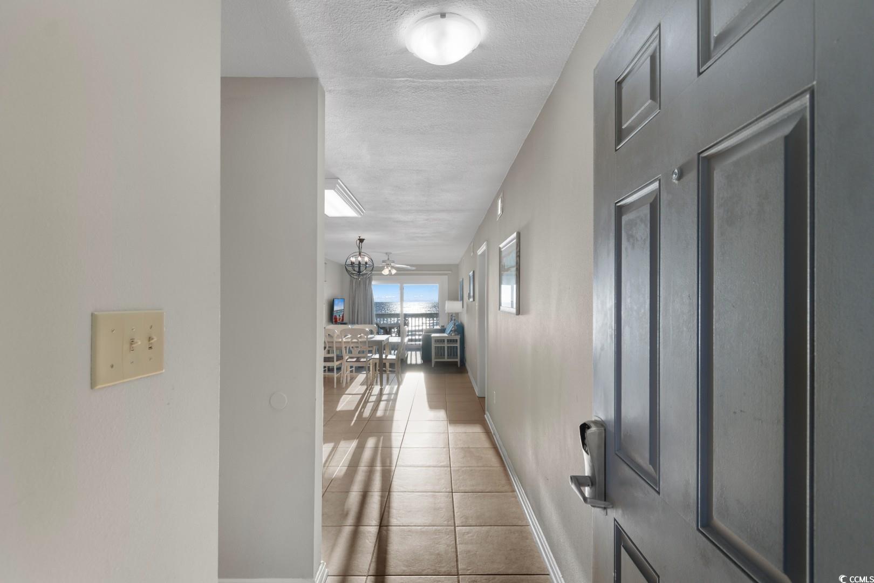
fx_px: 388
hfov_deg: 96.7
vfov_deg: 73.7
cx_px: 437
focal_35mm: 16
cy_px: 292
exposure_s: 1/80
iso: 100
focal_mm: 11
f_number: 4.8
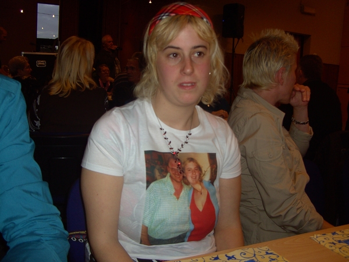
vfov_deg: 38.7
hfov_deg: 50.1
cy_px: 131
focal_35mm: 37
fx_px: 373
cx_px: 174
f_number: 2.8
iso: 64
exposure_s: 1/50
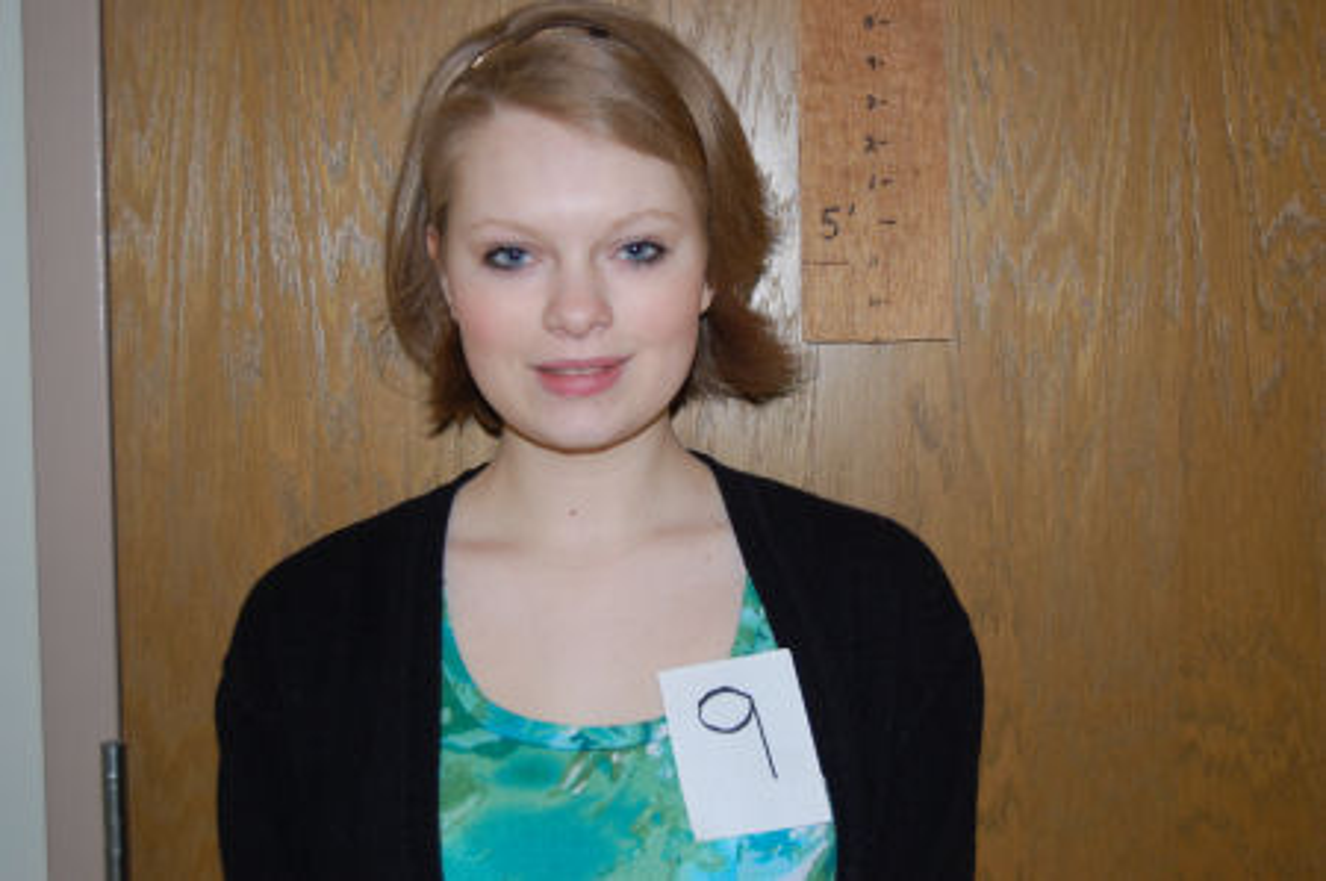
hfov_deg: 38.9
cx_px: 663
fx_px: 1876
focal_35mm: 51
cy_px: 440
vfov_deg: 26.4
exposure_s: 1/60
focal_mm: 34
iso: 400
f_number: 4.5
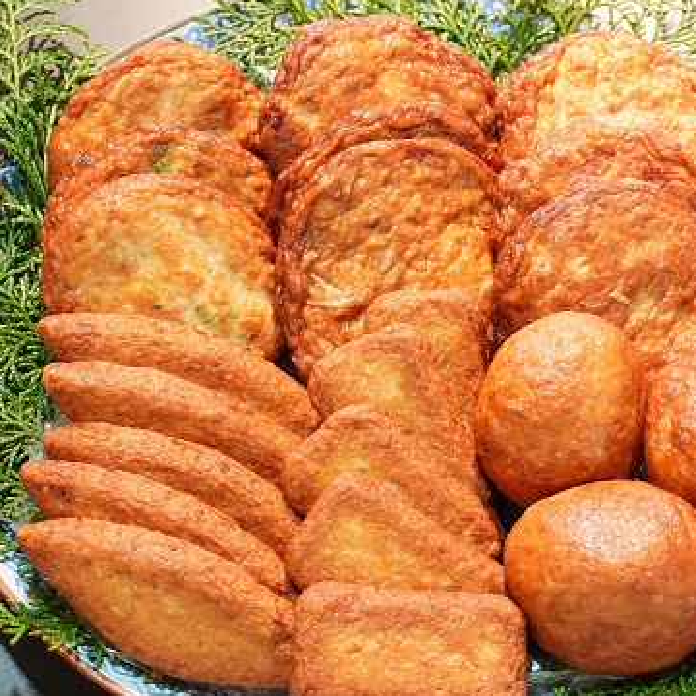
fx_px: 1905
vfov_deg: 20.7
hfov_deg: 20.7
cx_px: 400
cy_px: 375
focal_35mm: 84
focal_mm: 37
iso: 4000
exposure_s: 1/60
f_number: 5.6
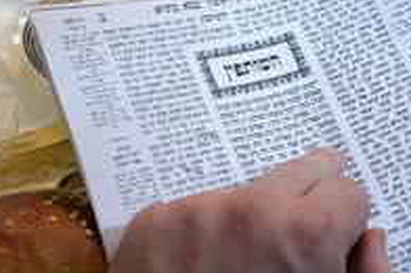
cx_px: 237
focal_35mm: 106
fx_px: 1208
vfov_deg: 12.9
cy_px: 88
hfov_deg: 19.3
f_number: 8
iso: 2000
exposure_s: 1/80
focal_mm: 52
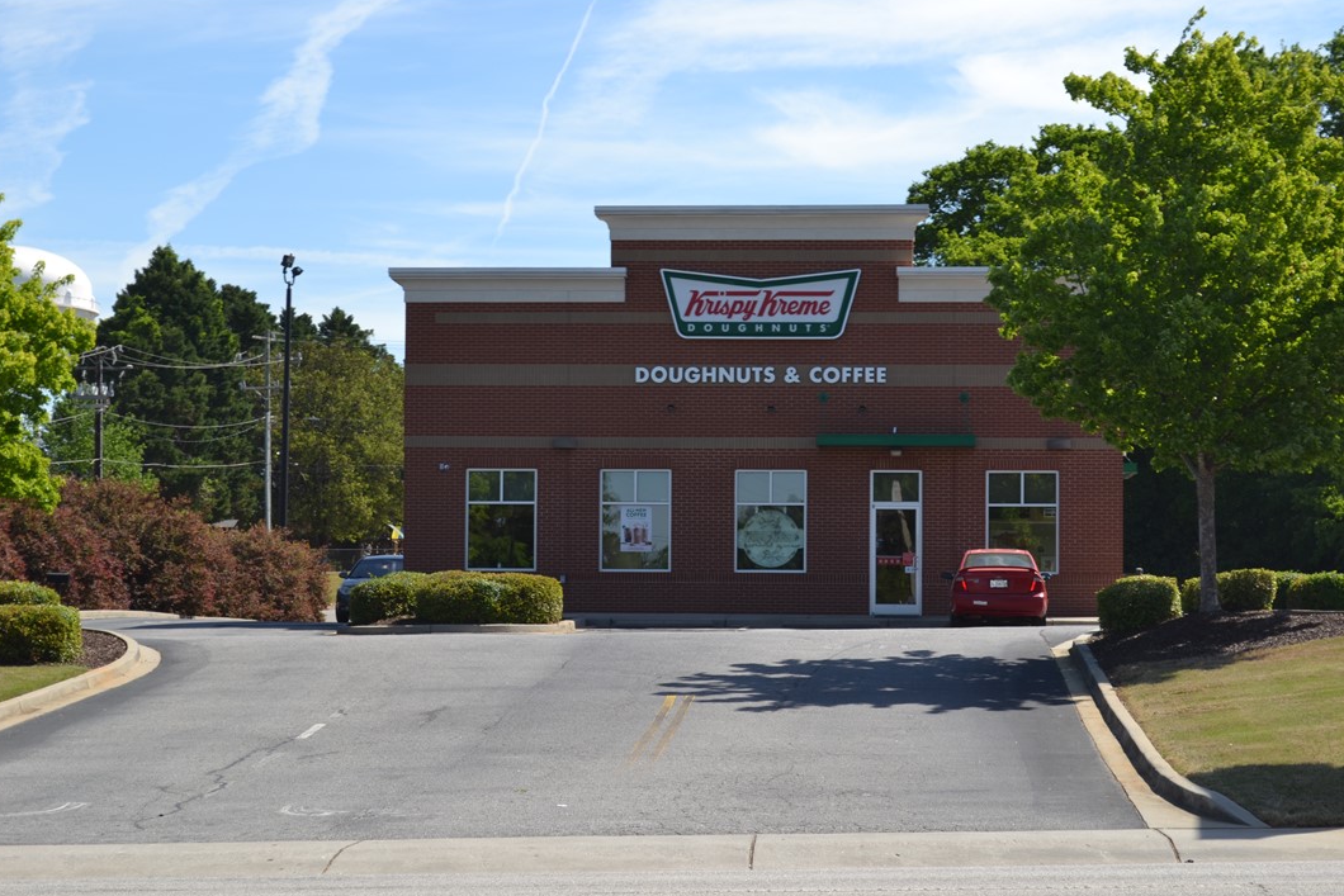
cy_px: 450
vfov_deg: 16.2
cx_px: 673
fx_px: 3155
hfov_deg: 24.0
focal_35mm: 85
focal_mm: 55
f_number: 8
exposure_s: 1/200
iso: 100
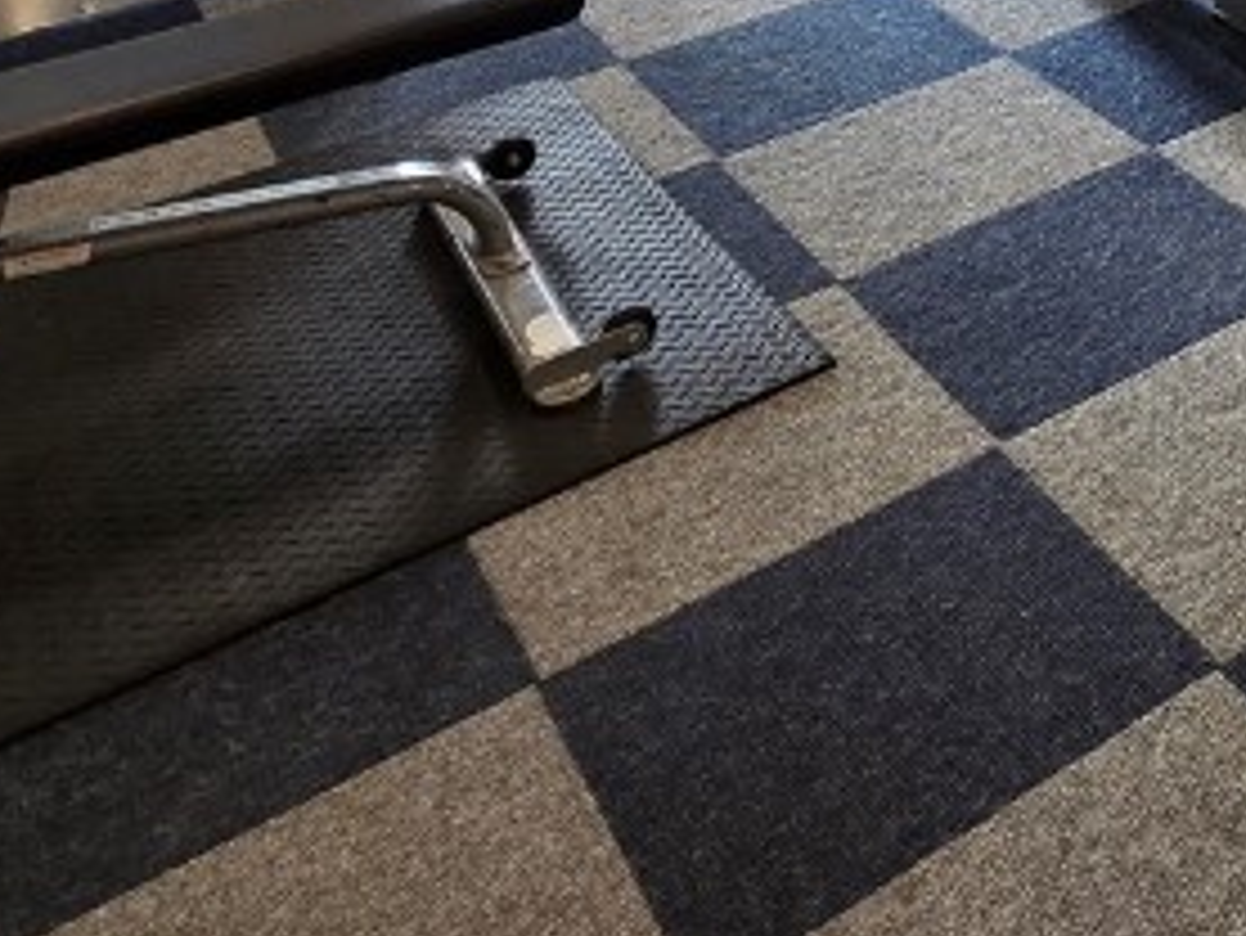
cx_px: 1655
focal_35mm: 48
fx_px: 1729
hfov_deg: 30.4
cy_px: -562
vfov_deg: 22.9
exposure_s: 1/60
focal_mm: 2.2
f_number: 2.2
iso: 250
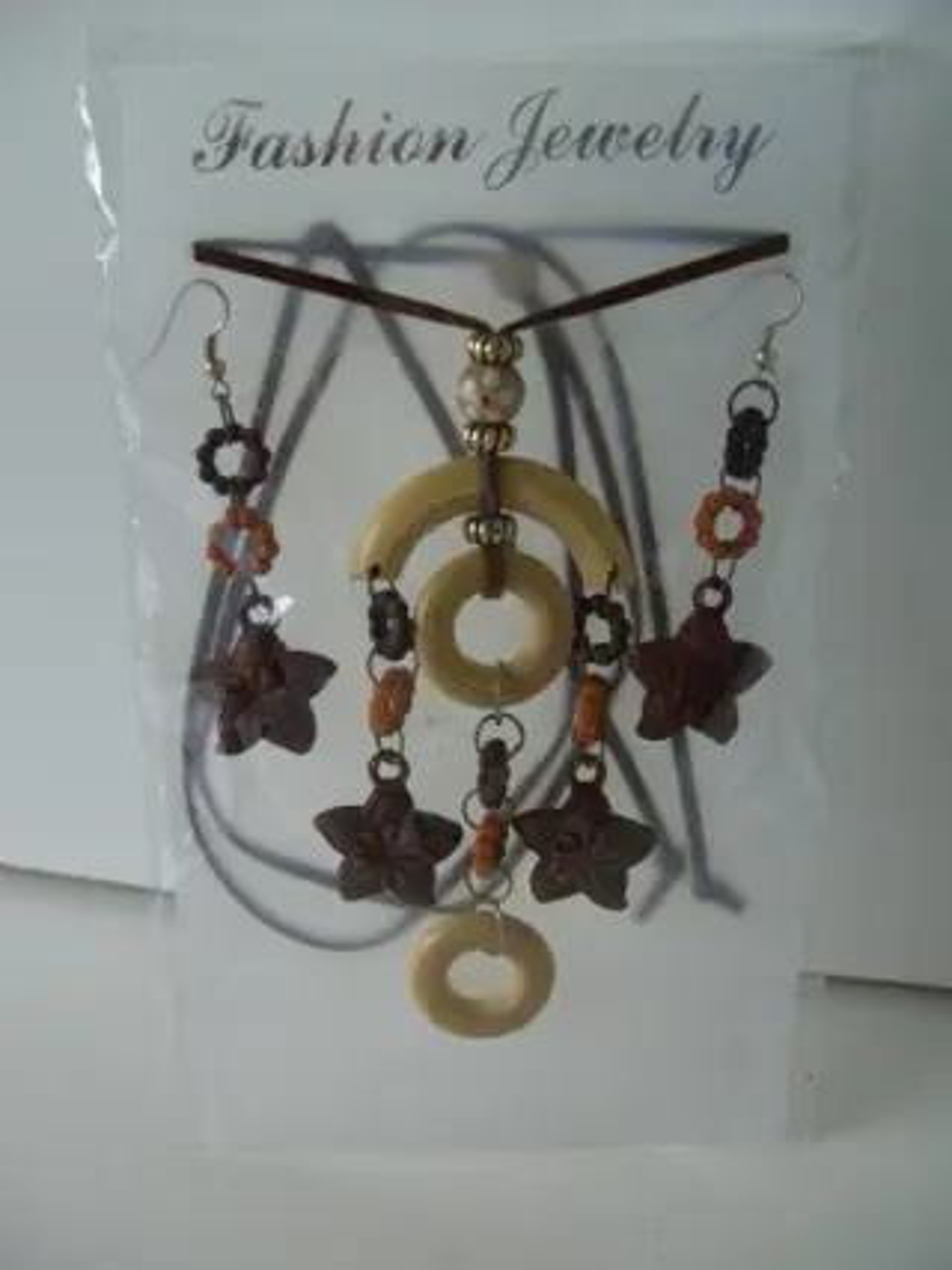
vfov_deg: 50.2
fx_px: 1357
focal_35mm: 37
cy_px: 635
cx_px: 476
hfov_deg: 38.6
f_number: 2.8
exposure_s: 1/59
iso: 64
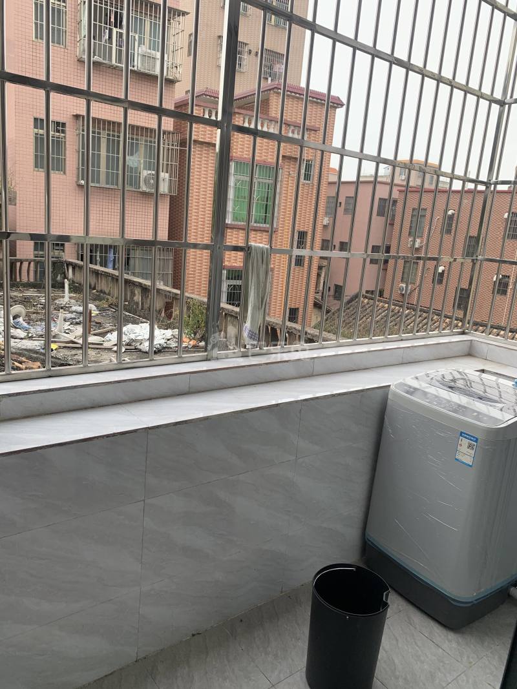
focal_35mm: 26
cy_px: 344
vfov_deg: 67.3
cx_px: 258
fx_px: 518
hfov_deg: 53.1
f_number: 1.8
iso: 25
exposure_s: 1/275
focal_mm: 4.25
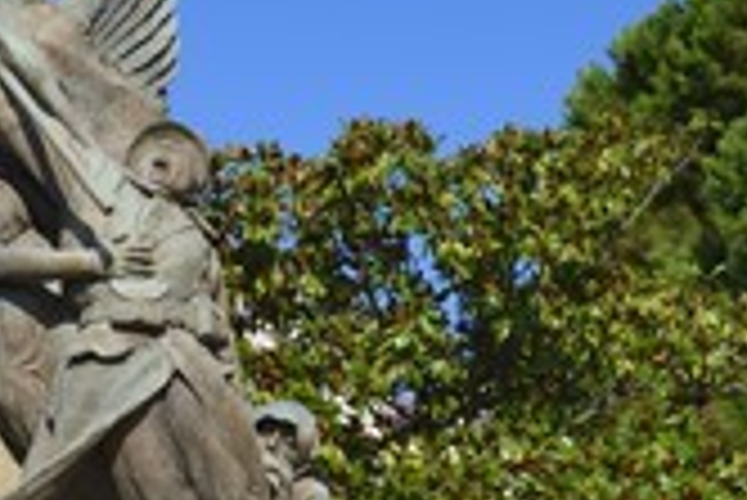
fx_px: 2305
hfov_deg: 17.8
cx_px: -63
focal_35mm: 111
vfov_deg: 12.4
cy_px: 275
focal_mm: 44
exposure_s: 1/200
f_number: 14
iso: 200
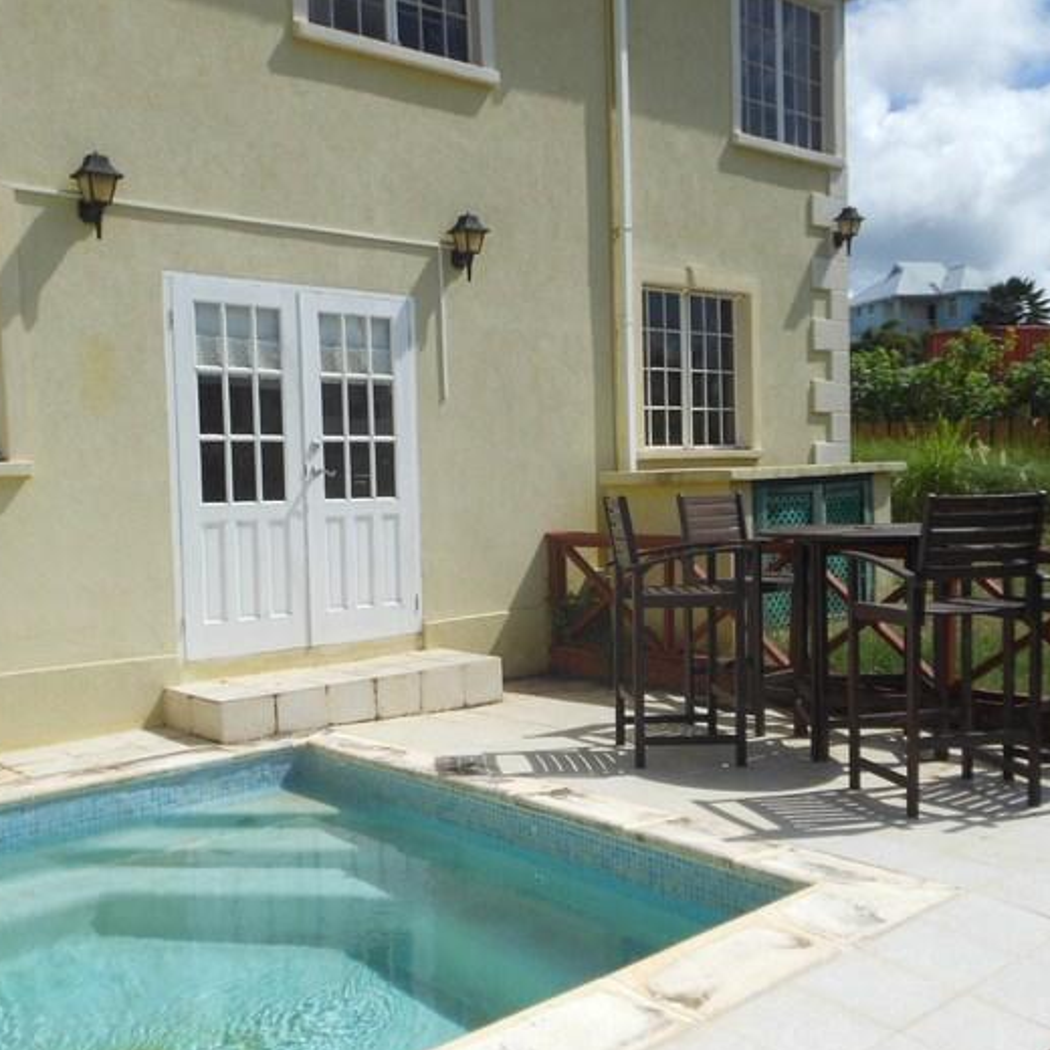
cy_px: 505
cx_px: 519
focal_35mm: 34
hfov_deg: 48.4
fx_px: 1167
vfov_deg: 48.4
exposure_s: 1/200
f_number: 10.2
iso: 80
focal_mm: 4.5
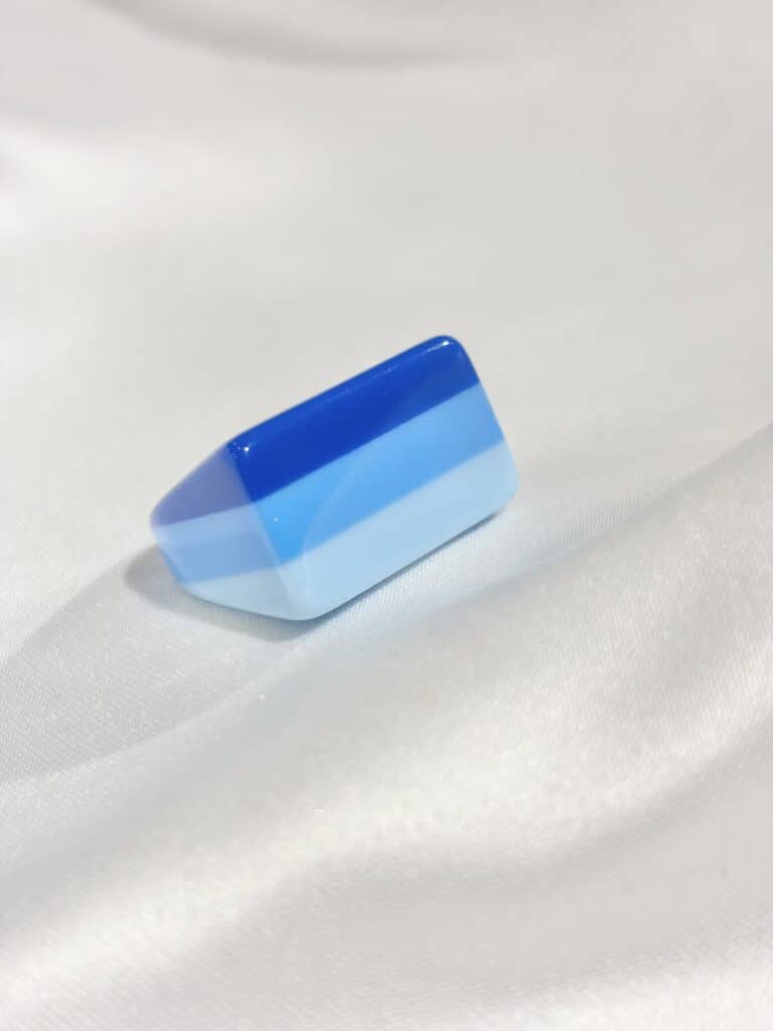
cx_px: 386
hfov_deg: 28.0
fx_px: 1548
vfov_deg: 36.8
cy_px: 516
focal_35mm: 52
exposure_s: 1/227
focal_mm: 5.96
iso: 32
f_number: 1.6
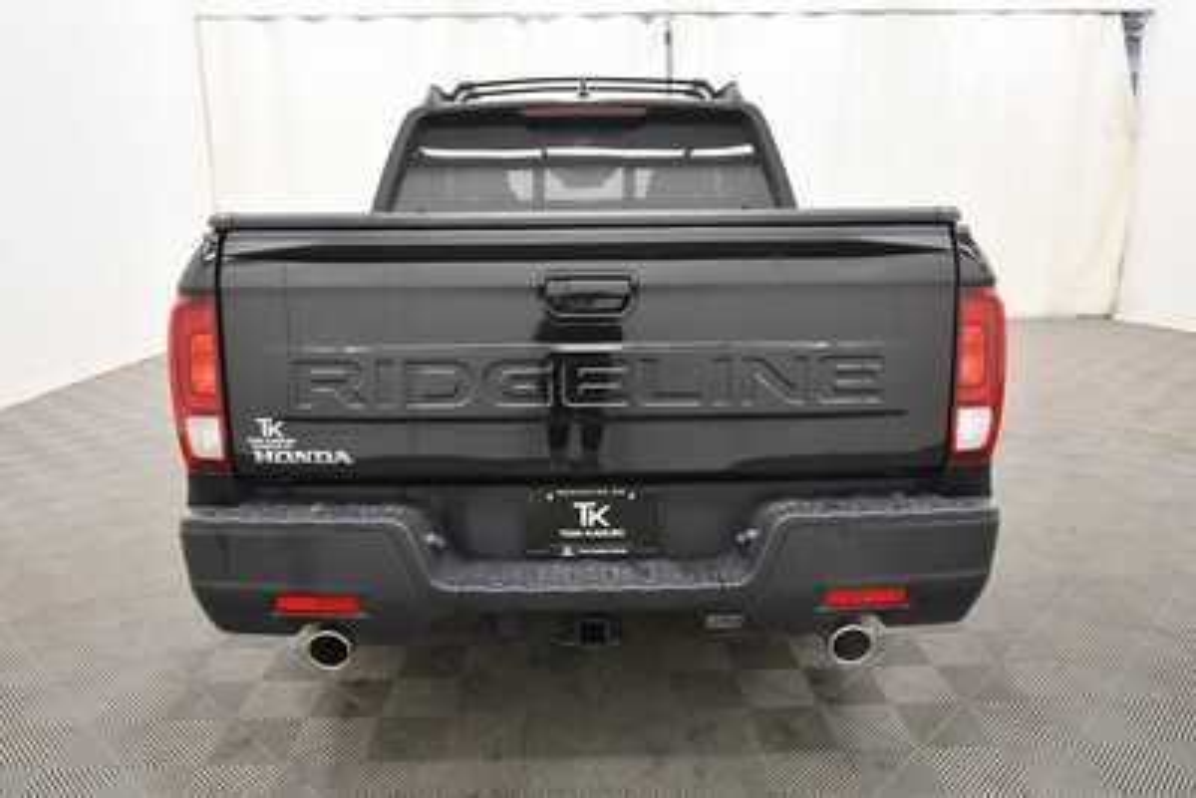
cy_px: 399
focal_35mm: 25
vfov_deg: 51.3
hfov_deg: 71.5
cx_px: 598
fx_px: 831
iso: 1800
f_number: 5.3
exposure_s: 1/125
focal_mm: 17
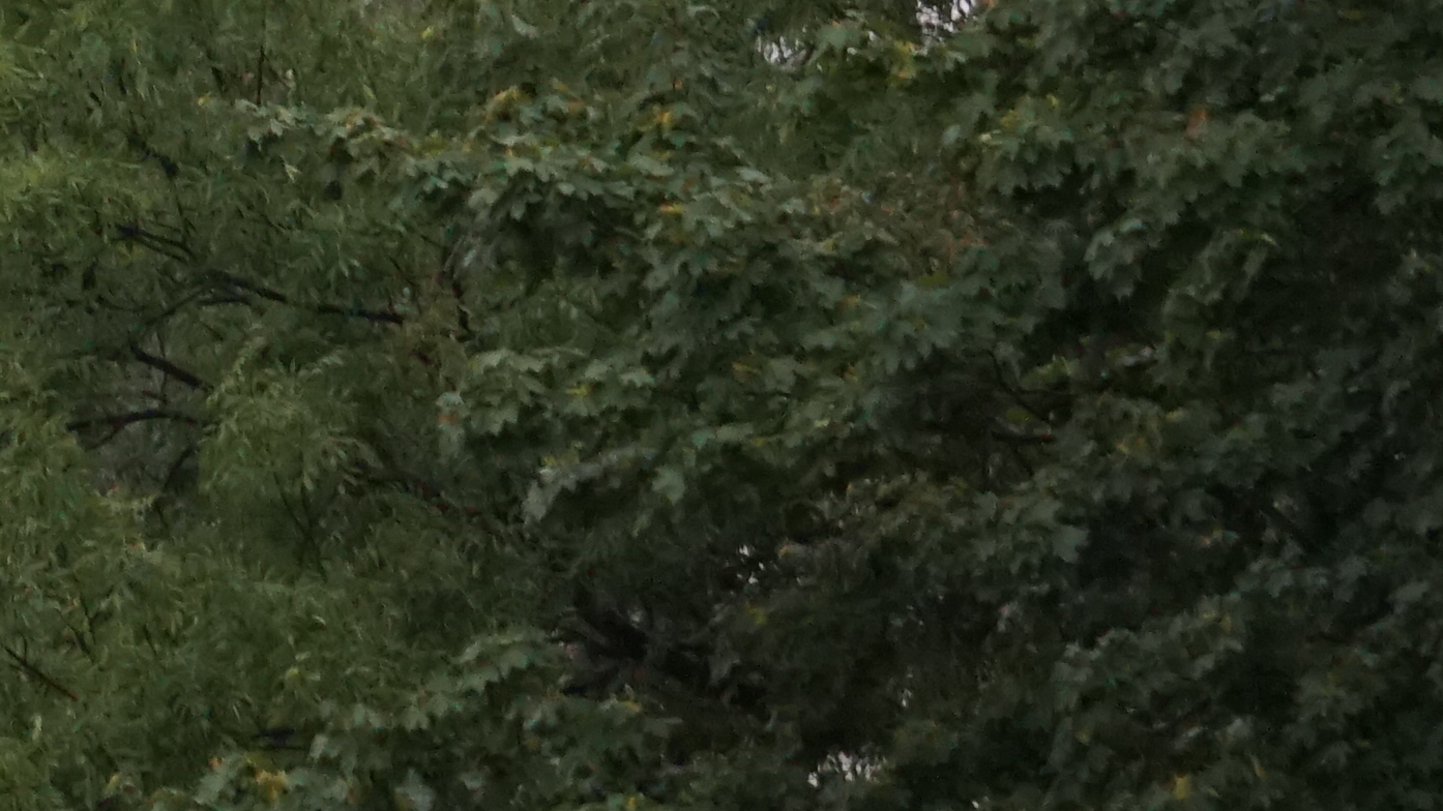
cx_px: -314
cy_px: -2
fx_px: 14350
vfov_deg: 3.2
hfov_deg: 5.7
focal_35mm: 375
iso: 1600
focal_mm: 61
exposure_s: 1/200
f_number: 4.5
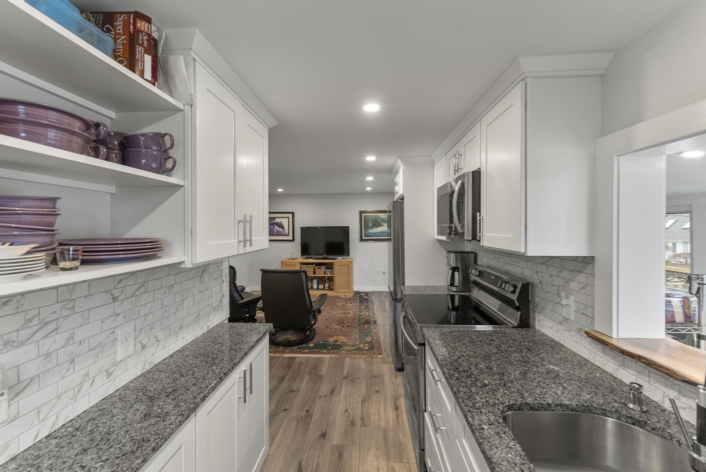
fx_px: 275
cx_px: 353
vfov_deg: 81.3
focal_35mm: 14
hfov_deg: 104.2
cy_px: 236
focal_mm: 14
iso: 640
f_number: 5
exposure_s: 1/50
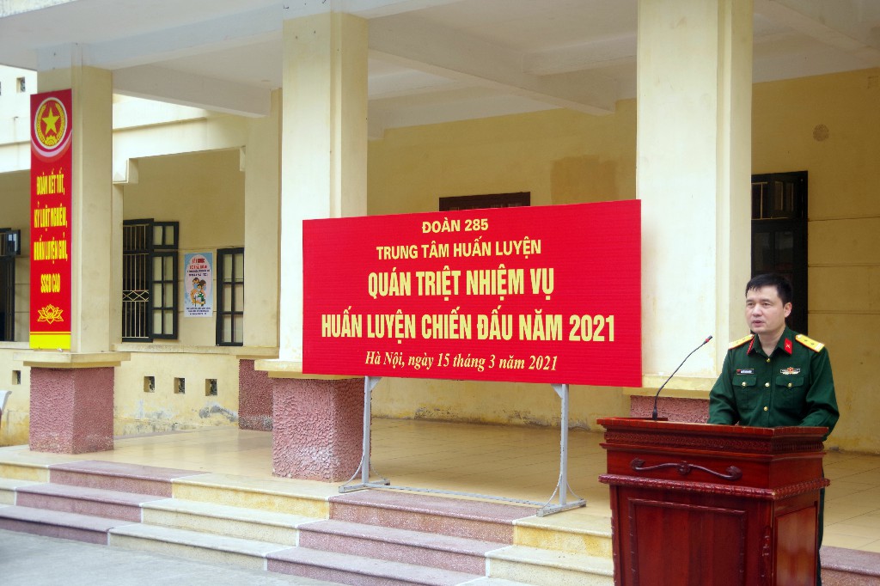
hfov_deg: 36.9
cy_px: 293
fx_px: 1320
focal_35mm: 54
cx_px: 440
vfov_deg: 25.0
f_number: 4.5
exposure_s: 1/80
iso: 200
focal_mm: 36
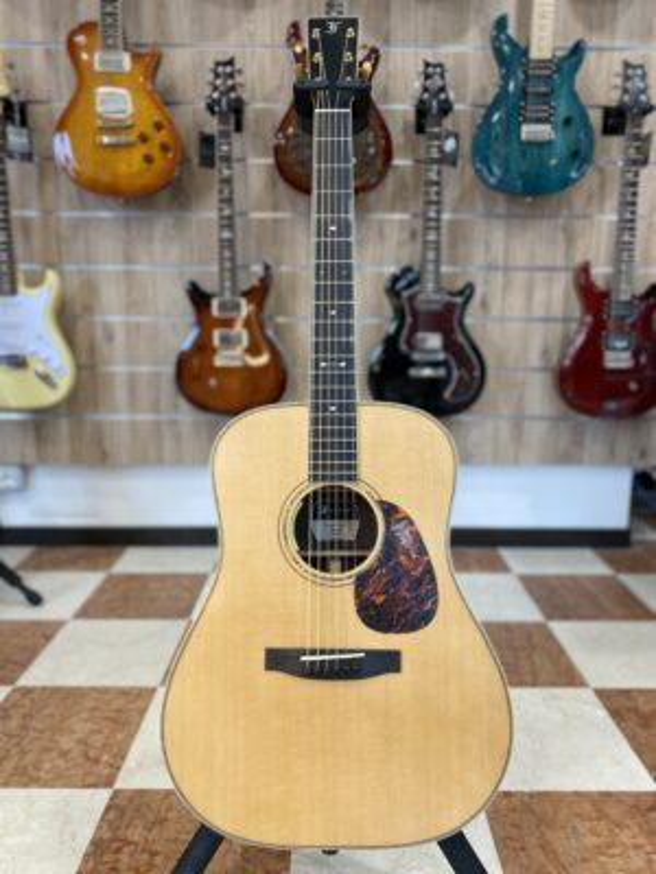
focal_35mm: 26
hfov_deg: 53.1
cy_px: 437
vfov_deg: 67.3
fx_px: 657
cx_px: 328
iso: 64
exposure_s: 1/50
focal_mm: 4.25
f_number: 1.8
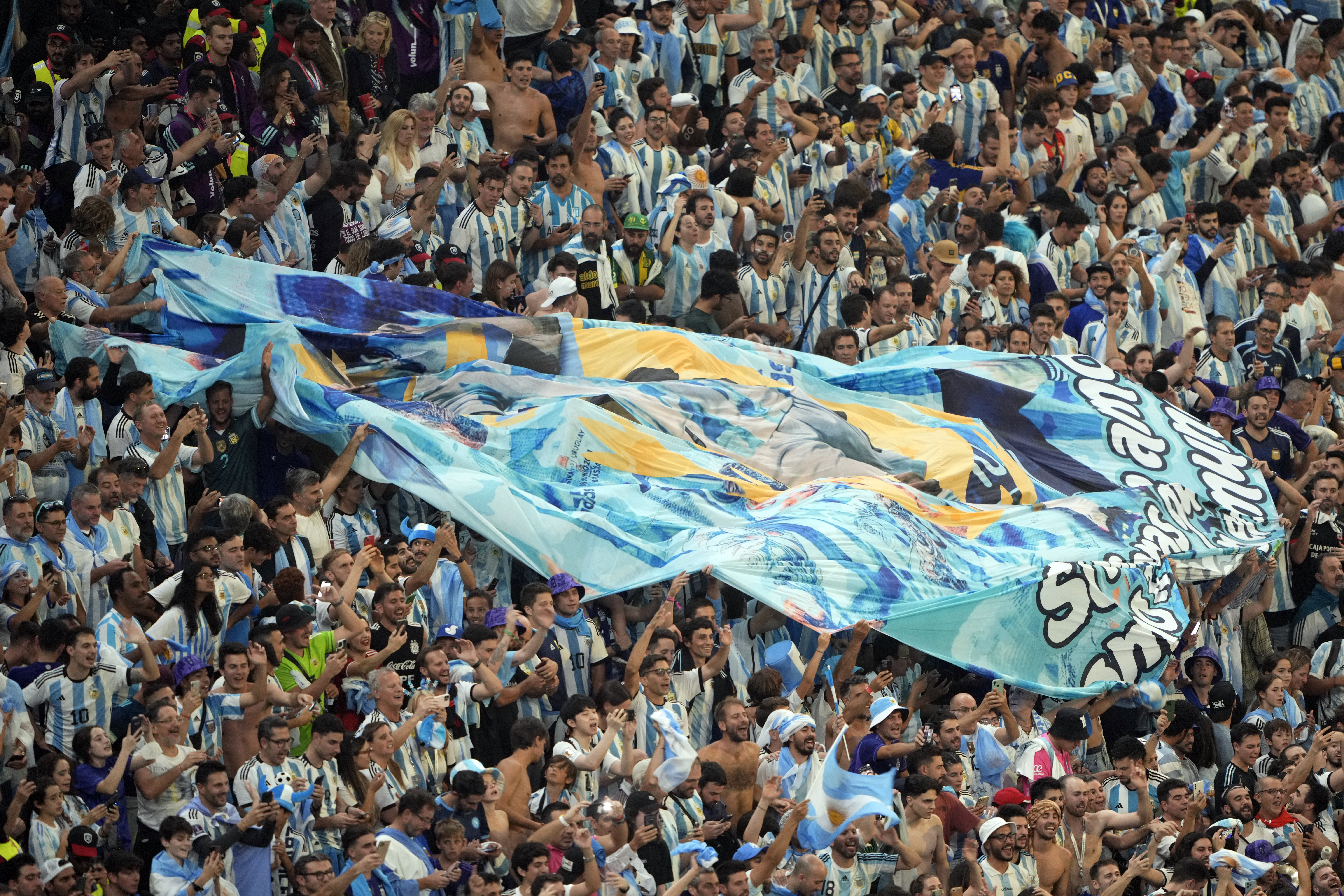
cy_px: 448
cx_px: 672
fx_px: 14932
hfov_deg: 5.2
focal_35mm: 400
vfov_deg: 3.4
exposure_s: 1/100
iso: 2500
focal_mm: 400
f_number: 2.8
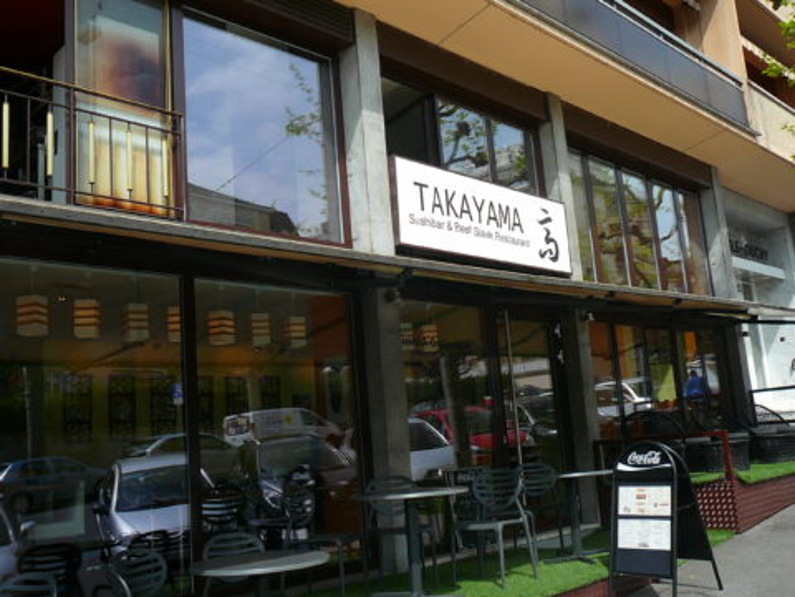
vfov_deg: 40.7
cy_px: 298
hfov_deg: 52.6
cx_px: 398
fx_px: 804
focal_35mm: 35
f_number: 2.8
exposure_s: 1/800
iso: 80
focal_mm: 5.2
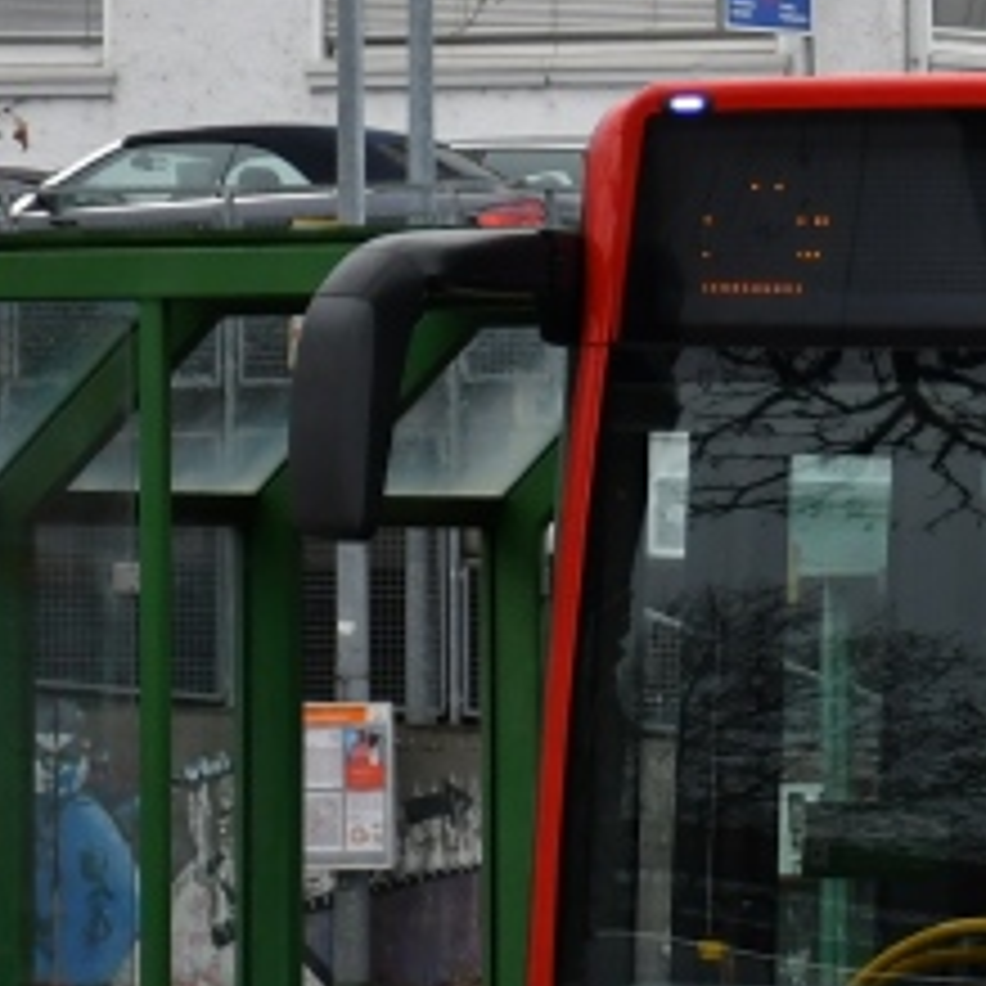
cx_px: 1805
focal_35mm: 434
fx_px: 13986
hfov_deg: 4.0
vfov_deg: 4.0
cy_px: 369
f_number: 5
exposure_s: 1/1000
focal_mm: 62
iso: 500
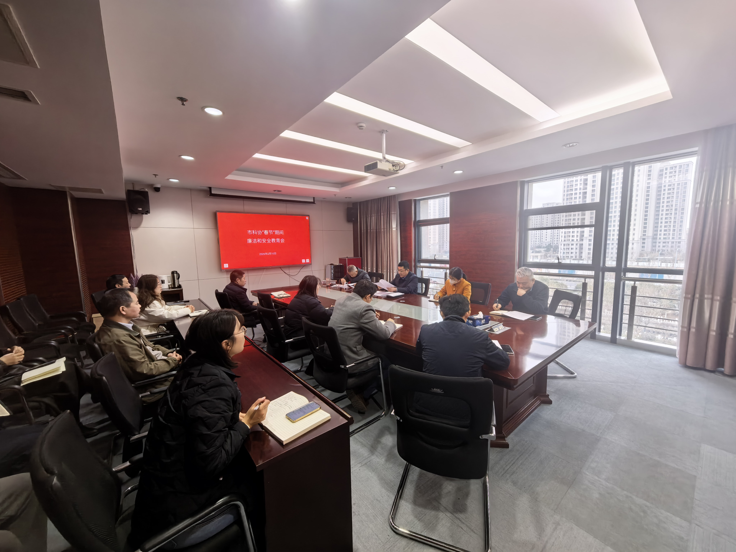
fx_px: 276
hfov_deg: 106.2
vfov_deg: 89.9
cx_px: 368
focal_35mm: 13
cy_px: 276
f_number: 2.2
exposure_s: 1/50
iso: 125
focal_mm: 1.76
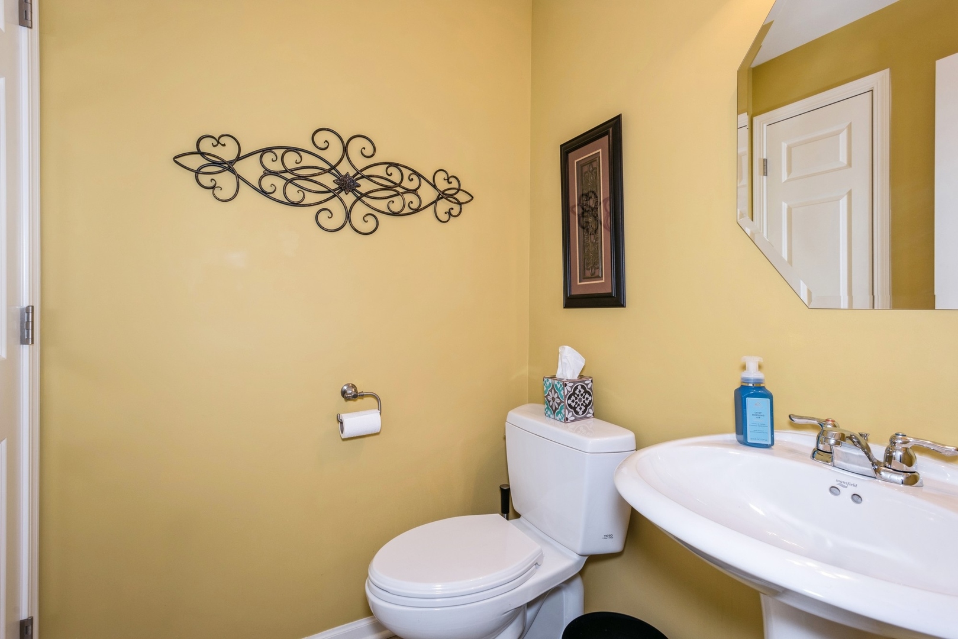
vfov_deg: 70.5
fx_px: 452
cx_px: 479
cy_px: 320
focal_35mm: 17
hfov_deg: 93.3
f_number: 9
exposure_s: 1/15
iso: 400
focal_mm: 17
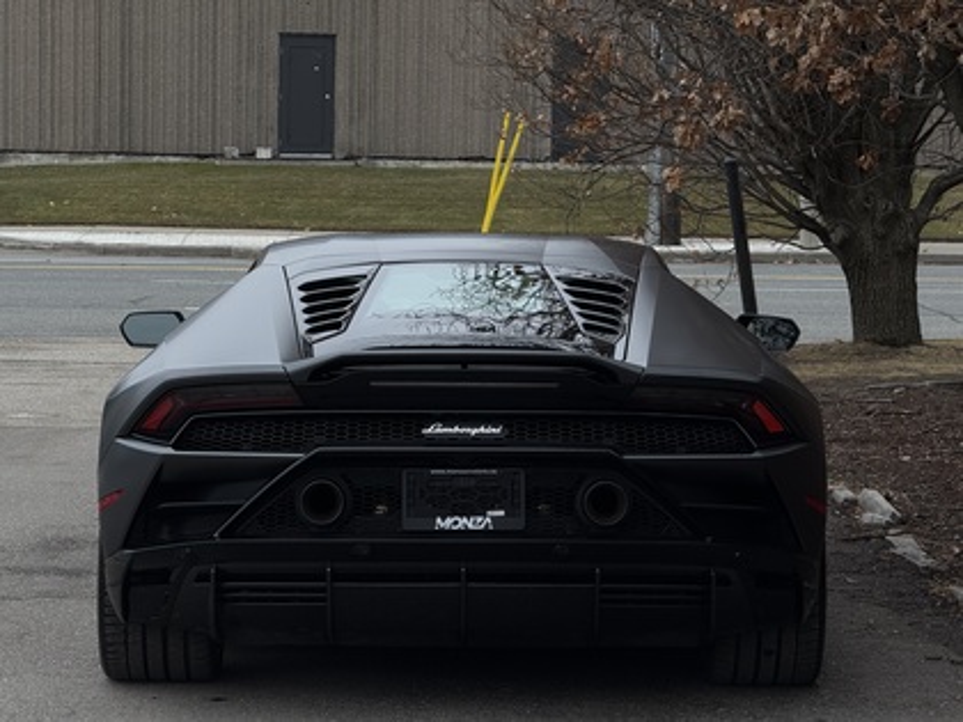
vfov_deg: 12.3
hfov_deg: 16.4
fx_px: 3338
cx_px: 482
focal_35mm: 120
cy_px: 361
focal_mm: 15.66
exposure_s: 1/328
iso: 64
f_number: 2.8
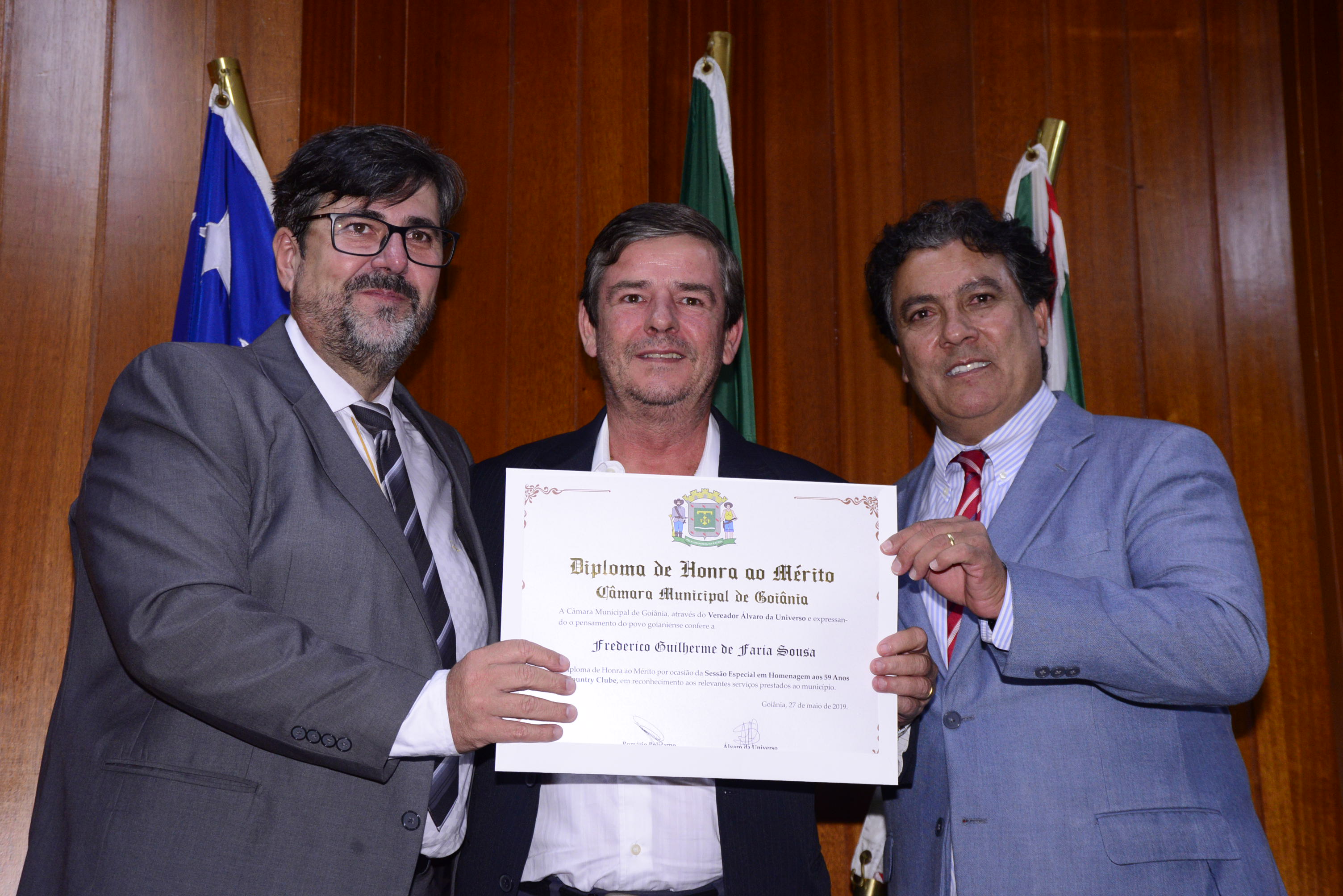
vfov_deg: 21.9
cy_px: 448
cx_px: 672
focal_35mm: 62
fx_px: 2314
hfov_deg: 32.4
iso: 2500
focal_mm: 62
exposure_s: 1/125
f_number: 6.3
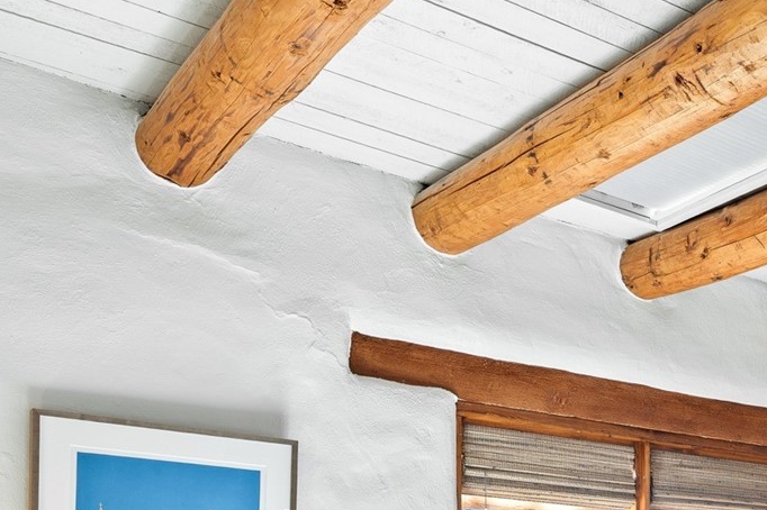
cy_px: 700
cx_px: 916
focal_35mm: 51
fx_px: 1086
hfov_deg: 32.3
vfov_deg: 22.9
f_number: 8
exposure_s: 1/1.67
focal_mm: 16
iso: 100
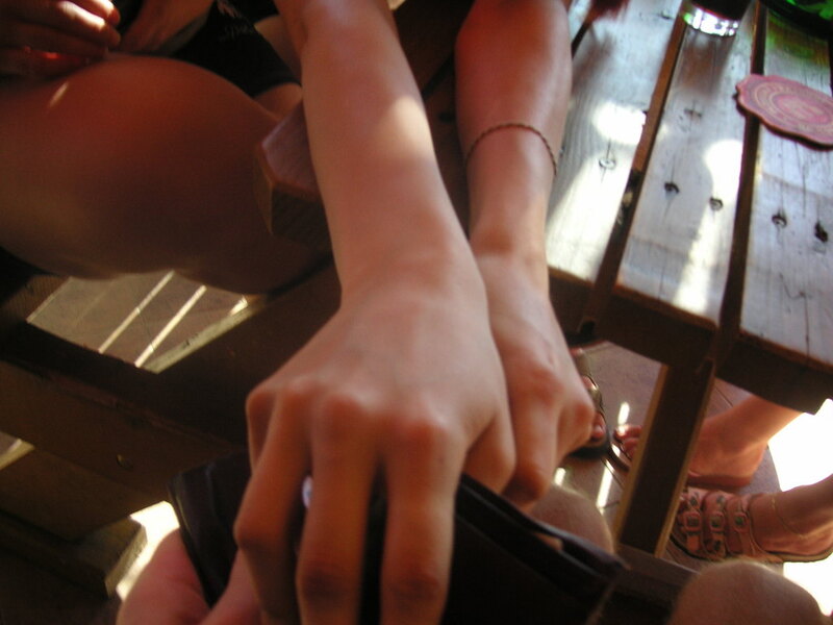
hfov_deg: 50.1
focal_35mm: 37
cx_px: 416
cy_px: 312
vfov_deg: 38.7
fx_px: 890
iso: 50
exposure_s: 1/90
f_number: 2.8
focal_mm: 6.1
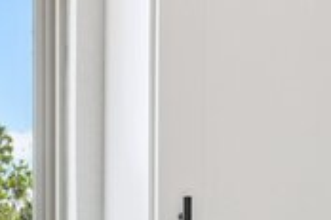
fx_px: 1085
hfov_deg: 16.0
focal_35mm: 118
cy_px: 329
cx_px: -156
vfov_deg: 11.2
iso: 400
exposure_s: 1/125
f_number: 8
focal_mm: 32
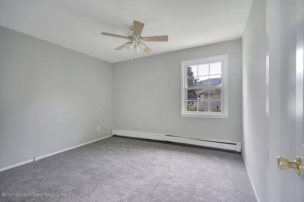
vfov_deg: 73.8
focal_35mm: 16
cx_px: 152
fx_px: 135
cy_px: 101
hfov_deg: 96.7
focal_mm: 16
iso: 200
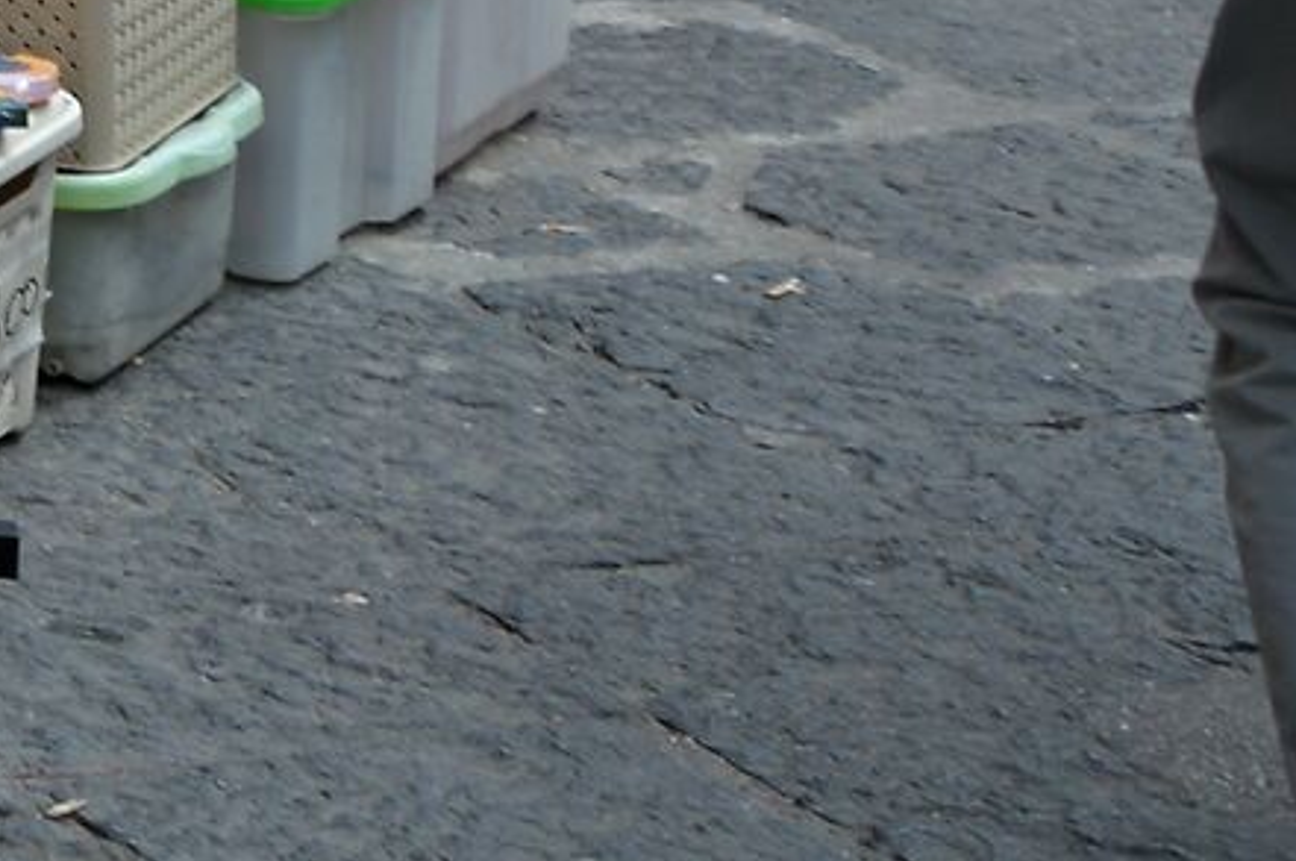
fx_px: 5286
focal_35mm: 147
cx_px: -2087
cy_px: -970
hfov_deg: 11.1
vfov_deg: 8.7
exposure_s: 1/125
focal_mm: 18
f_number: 5.6
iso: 100
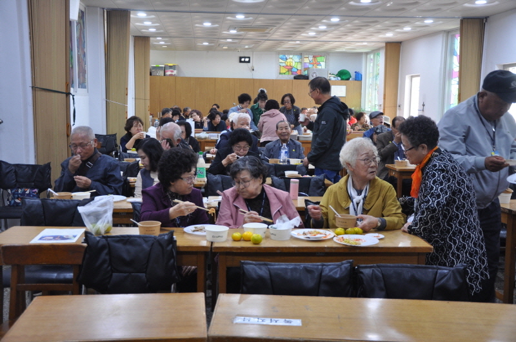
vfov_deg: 31.8
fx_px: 601
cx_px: 258
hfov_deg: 46.5
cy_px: 171
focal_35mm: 42
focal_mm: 28
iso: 400
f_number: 4.2
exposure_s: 1/20
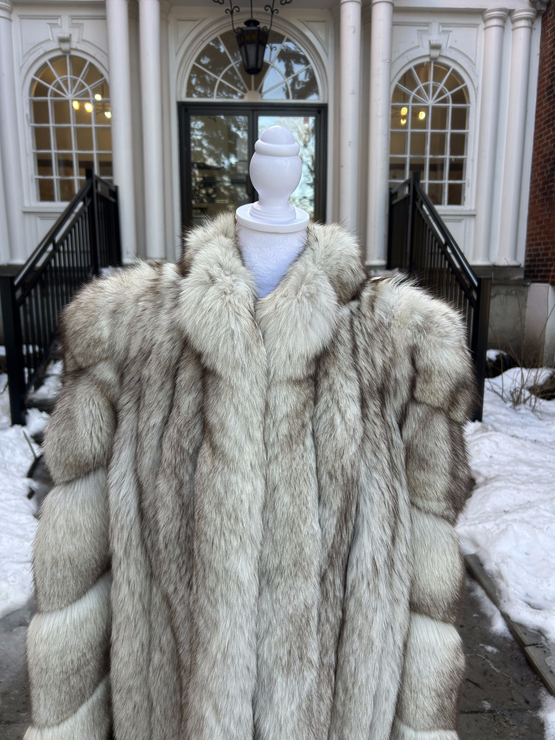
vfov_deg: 67.3
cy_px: 370
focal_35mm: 26
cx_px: 278
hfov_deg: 53.1
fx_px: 556
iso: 40
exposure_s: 1/171
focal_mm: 5.7
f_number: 1.5
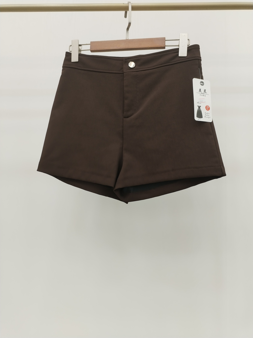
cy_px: 169
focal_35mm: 29
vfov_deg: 61.7
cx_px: 126
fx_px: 283
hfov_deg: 48.2
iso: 155
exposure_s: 1/60
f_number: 1.8
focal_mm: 4.75
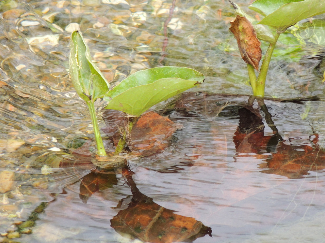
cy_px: 121
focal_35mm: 1287
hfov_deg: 1.5
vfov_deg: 1.2
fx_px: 12082
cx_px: 194
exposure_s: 1/400
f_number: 5.9
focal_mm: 180
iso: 400
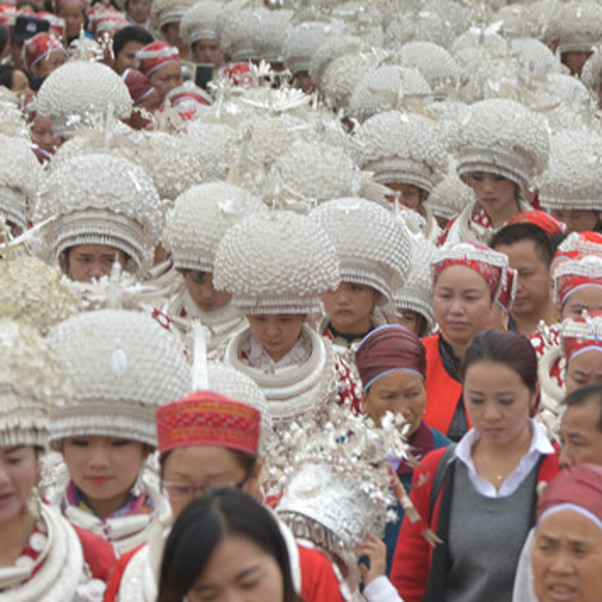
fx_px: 8480
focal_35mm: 431
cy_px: 131
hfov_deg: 4.1
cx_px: 254
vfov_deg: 4.1
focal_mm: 200
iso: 100
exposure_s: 1/100
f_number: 10
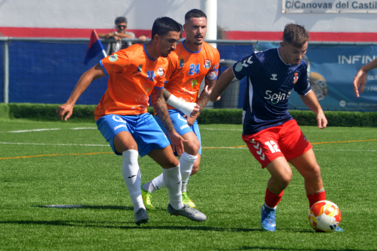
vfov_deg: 4.6
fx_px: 3139
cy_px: 126
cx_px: 188
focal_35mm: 300
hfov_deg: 6.9
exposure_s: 1/640
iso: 200
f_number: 8
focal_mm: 200
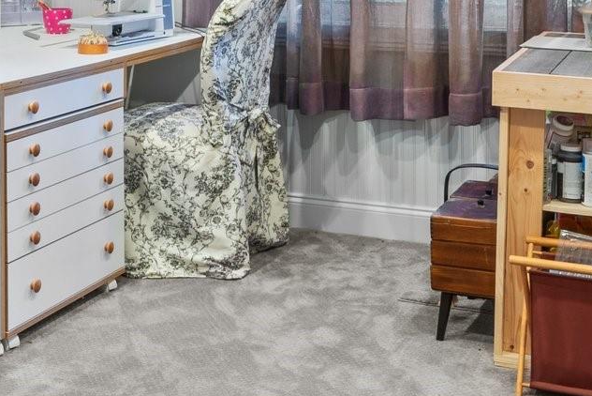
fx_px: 1119
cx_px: 193
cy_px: -81
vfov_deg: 18.9
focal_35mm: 68
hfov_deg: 29.4
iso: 100
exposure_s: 13
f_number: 10
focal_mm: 14
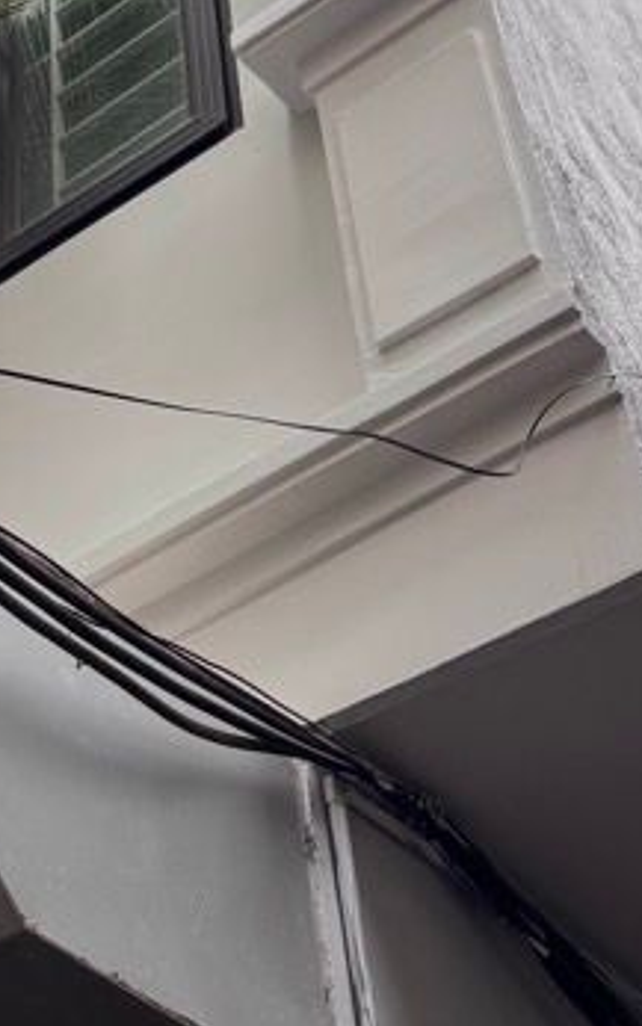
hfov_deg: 17.1
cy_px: 275
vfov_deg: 27.2
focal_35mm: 75
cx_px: 47
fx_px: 2099
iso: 80
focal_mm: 6.76
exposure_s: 1/1238
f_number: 1.78
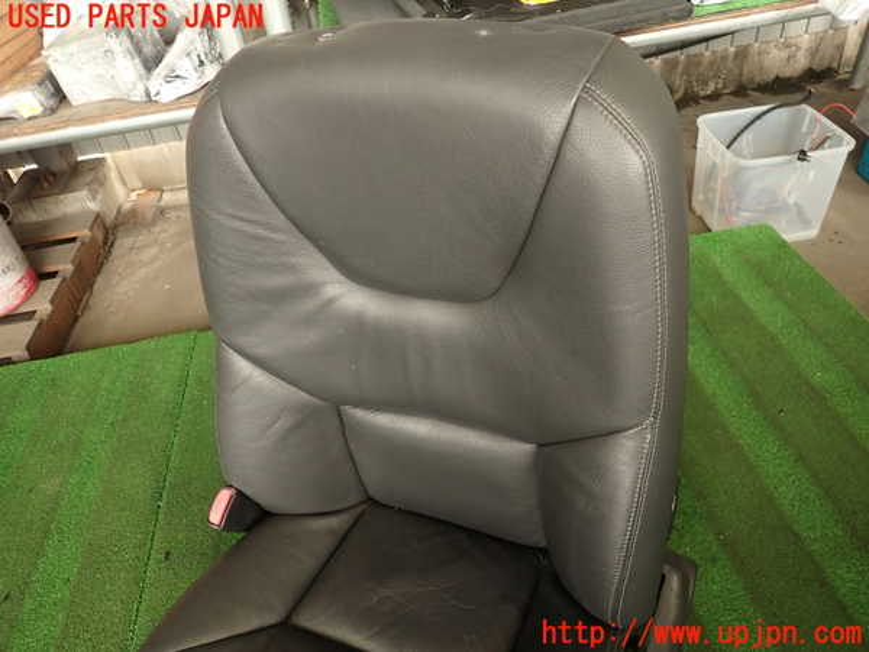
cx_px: 434
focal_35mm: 25
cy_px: 326
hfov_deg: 69.4
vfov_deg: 54.9
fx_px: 628
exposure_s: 1/60
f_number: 2
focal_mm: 4.5
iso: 160
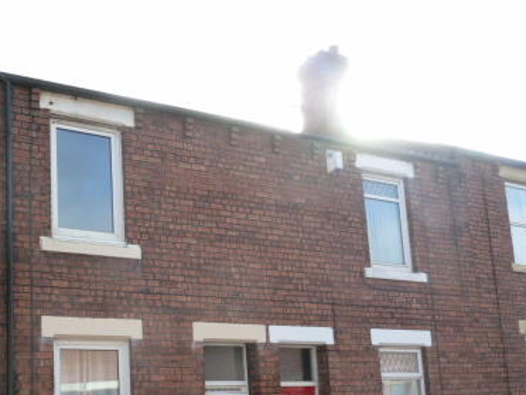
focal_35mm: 43
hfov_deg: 42.1
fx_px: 653
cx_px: 115
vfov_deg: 32.7
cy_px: 316
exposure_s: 1/160
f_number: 4
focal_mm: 4.1
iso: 125
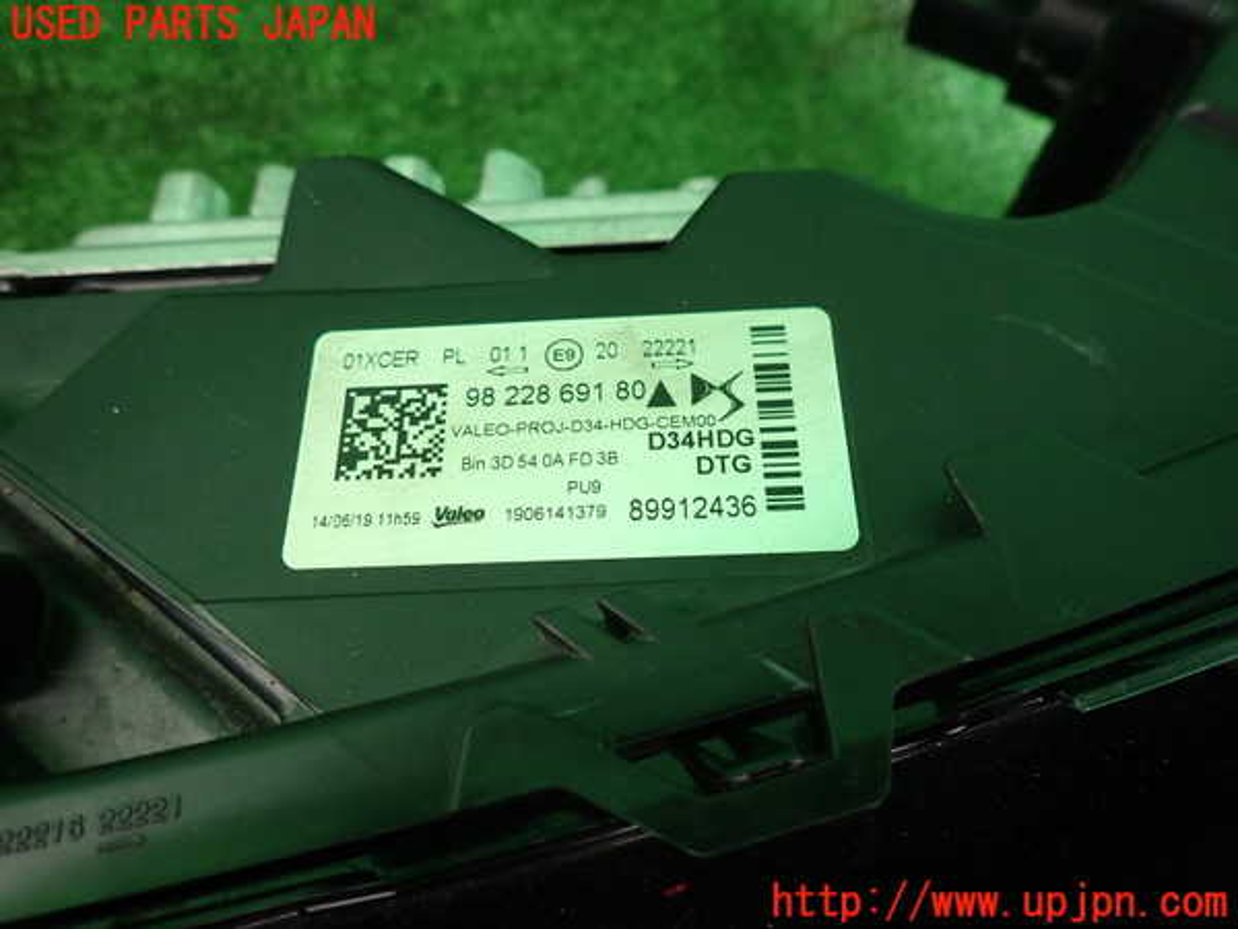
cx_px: 619
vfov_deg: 54.9
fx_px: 894
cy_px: 464
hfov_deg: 69.4
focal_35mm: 25
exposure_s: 1/40
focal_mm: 4.5
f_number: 2
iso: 200
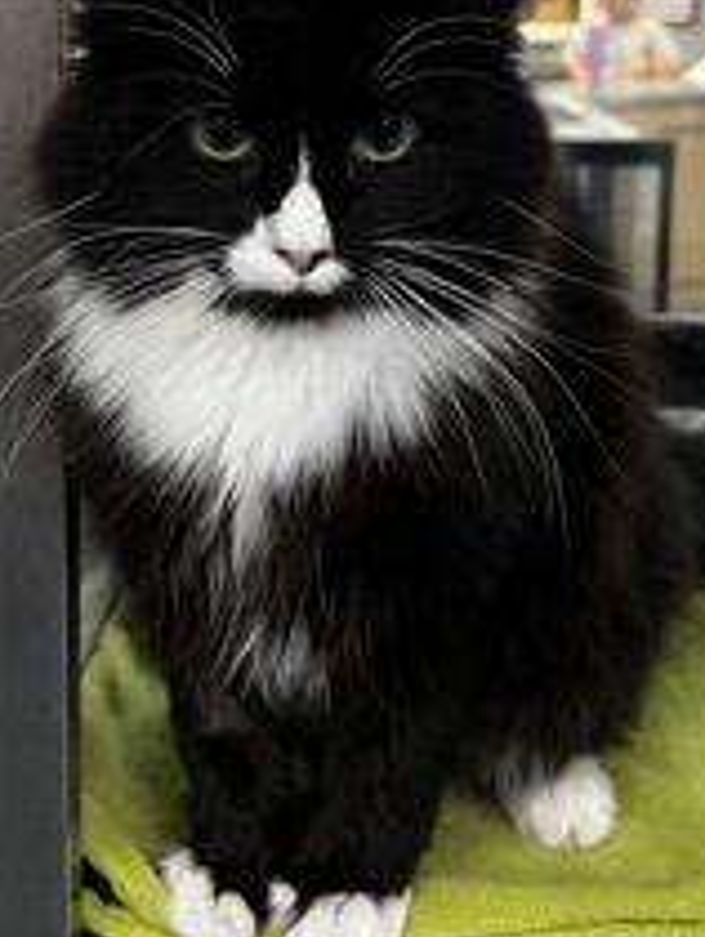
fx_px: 1409
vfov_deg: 35.7
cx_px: 332
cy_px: 201
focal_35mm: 52
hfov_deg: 28.1
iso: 200
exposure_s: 1/60
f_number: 1.5
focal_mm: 5.7
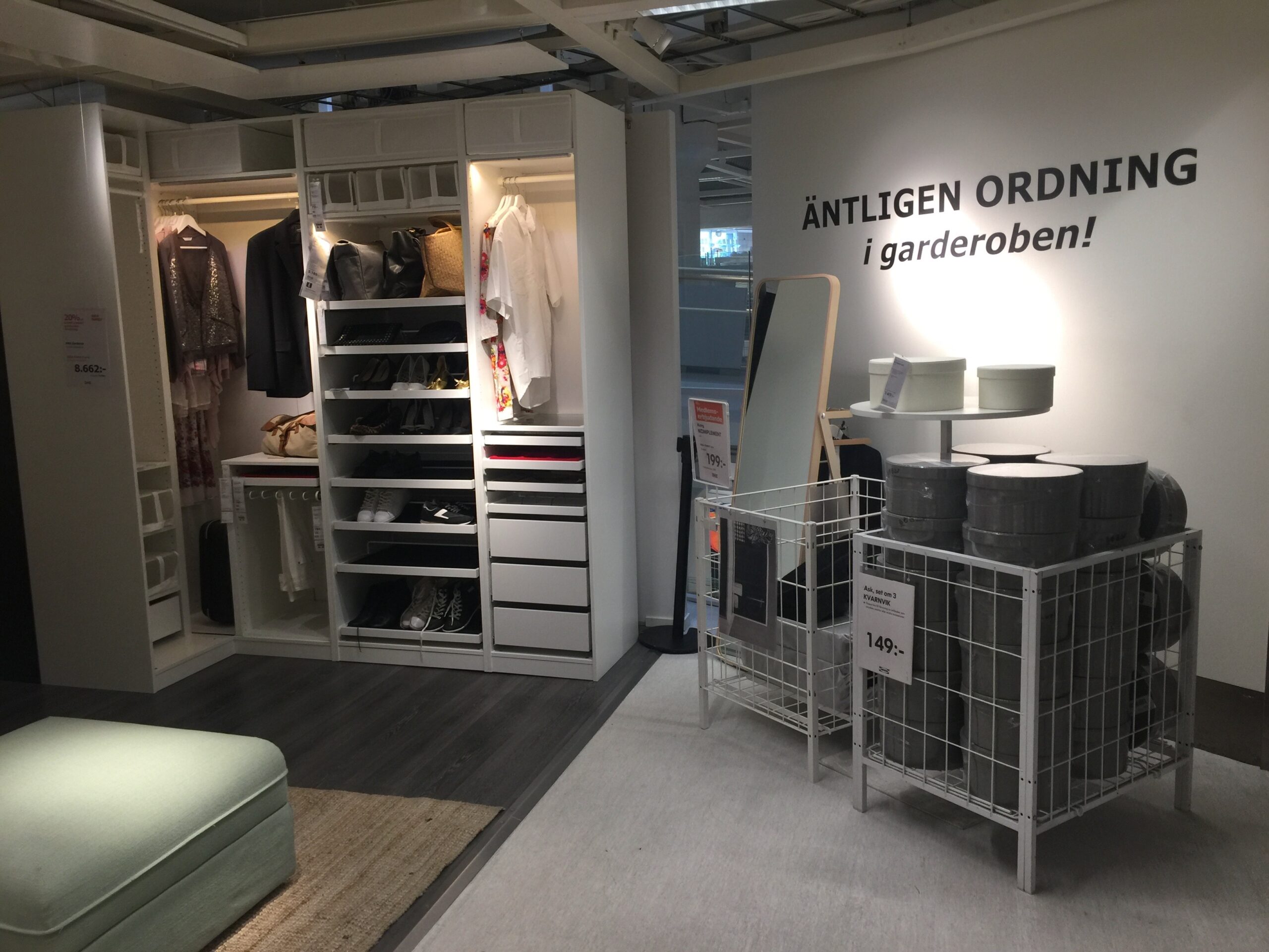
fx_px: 1063
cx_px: 634
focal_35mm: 29
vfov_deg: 48.2
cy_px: 476
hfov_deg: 61.7
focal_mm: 4.15
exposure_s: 1/33
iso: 32
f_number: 2.2
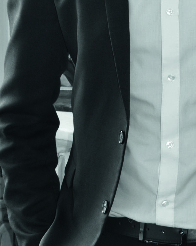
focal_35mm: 157
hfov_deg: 9.7
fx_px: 1139
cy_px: -18
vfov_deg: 12.1
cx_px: 242
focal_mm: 32
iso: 800
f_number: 4.2
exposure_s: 1/60
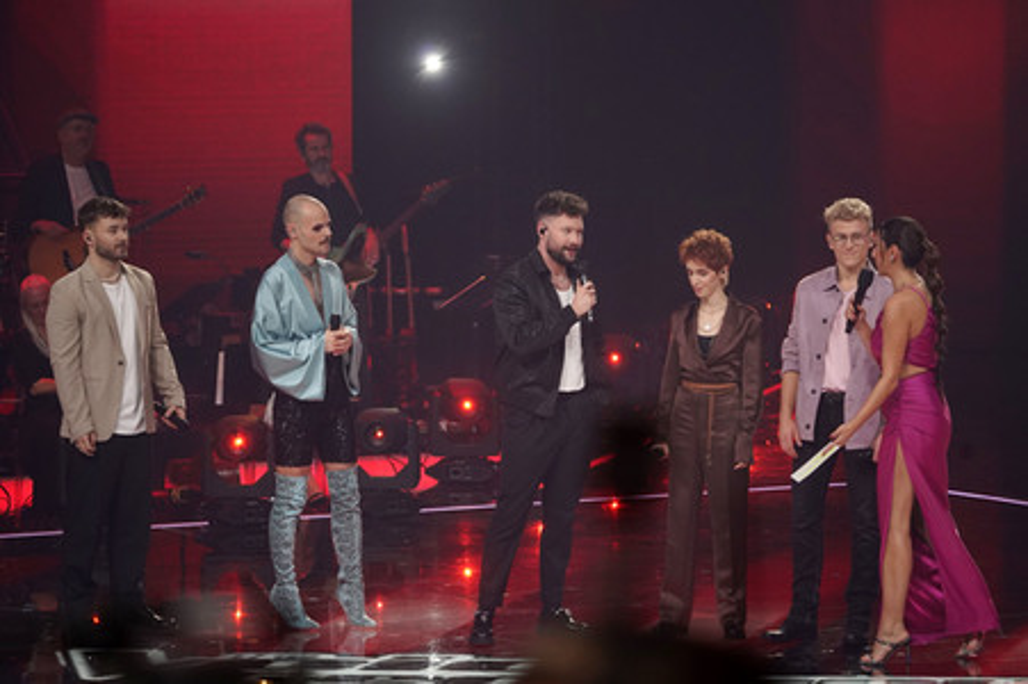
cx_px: 514
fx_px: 5707
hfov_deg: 10.3
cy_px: 342
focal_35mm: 200
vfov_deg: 6.9
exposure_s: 1/160
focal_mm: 200
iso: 4000
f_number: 5.6
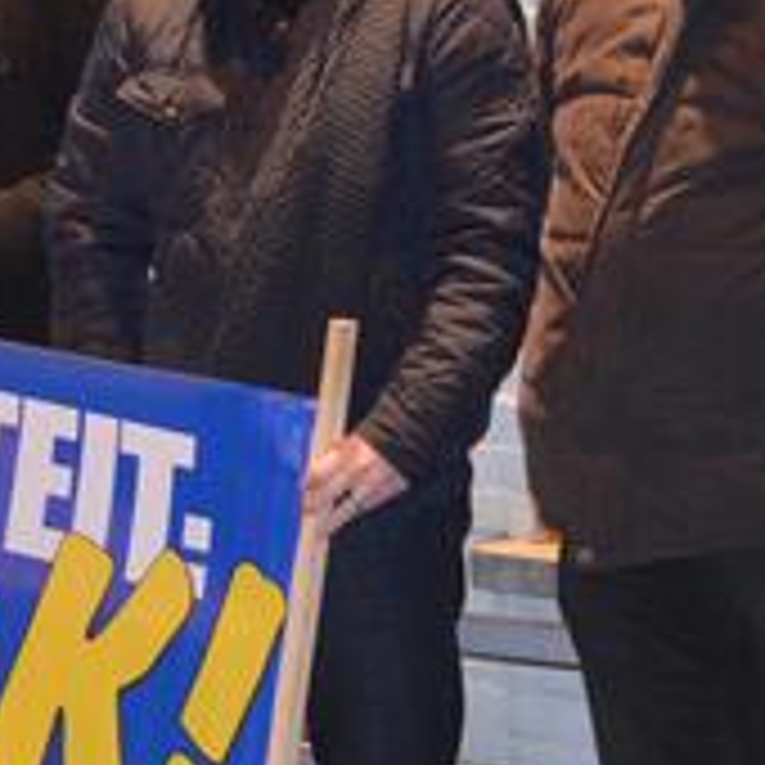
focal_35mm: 168
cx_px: -392
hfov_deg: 10.1
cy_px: 182
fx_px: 4190
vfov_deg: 10.4
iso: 2500
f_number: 2.8
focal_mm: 35
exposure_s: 1/60
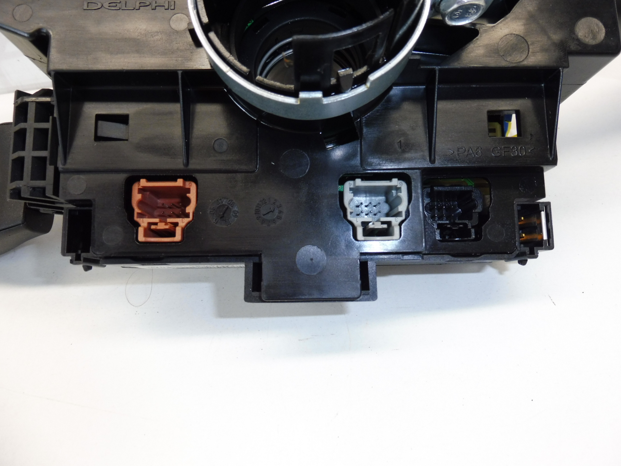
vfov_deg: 56.8
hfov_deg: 71.6
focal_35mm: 24
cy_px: 233
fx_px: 431
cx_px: 310
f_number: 4
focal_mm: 4.3
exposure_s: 1/60
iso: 200
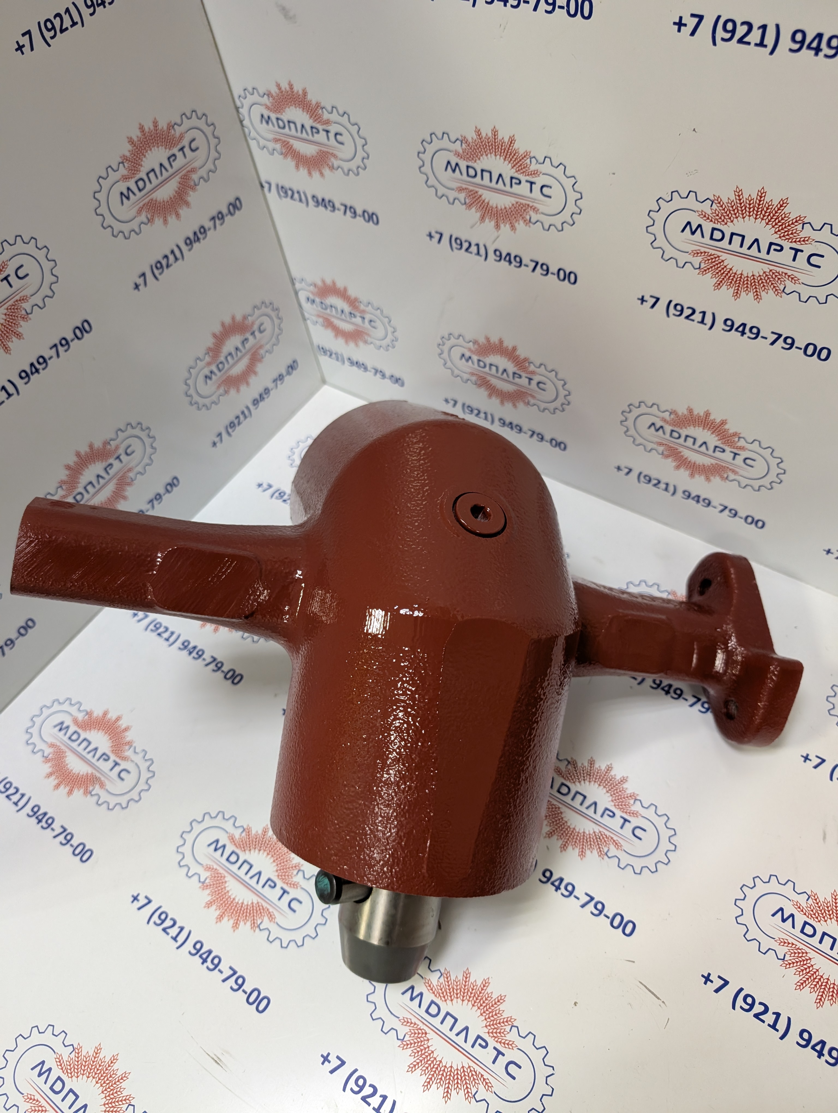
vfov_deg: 71.5
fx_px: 773
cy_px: 556
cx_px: 419
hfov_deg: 56.9
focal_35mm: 24
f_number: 1.68
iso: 526
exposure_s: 1/217
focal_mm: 6.9
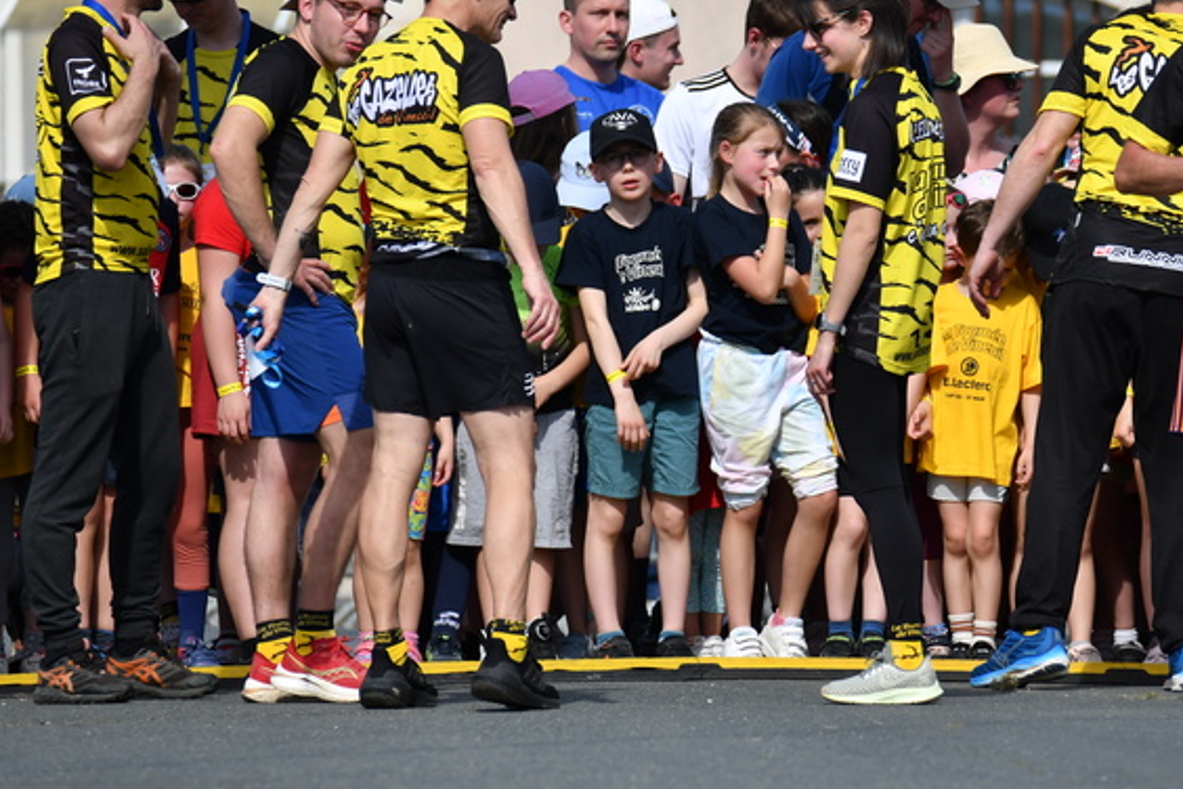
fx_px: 15214
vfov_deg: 3.0
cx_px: 791
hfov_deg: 4.5
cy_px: 285
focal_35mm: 463
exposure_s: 1/1000
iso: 200
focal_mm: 220
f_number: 5.6
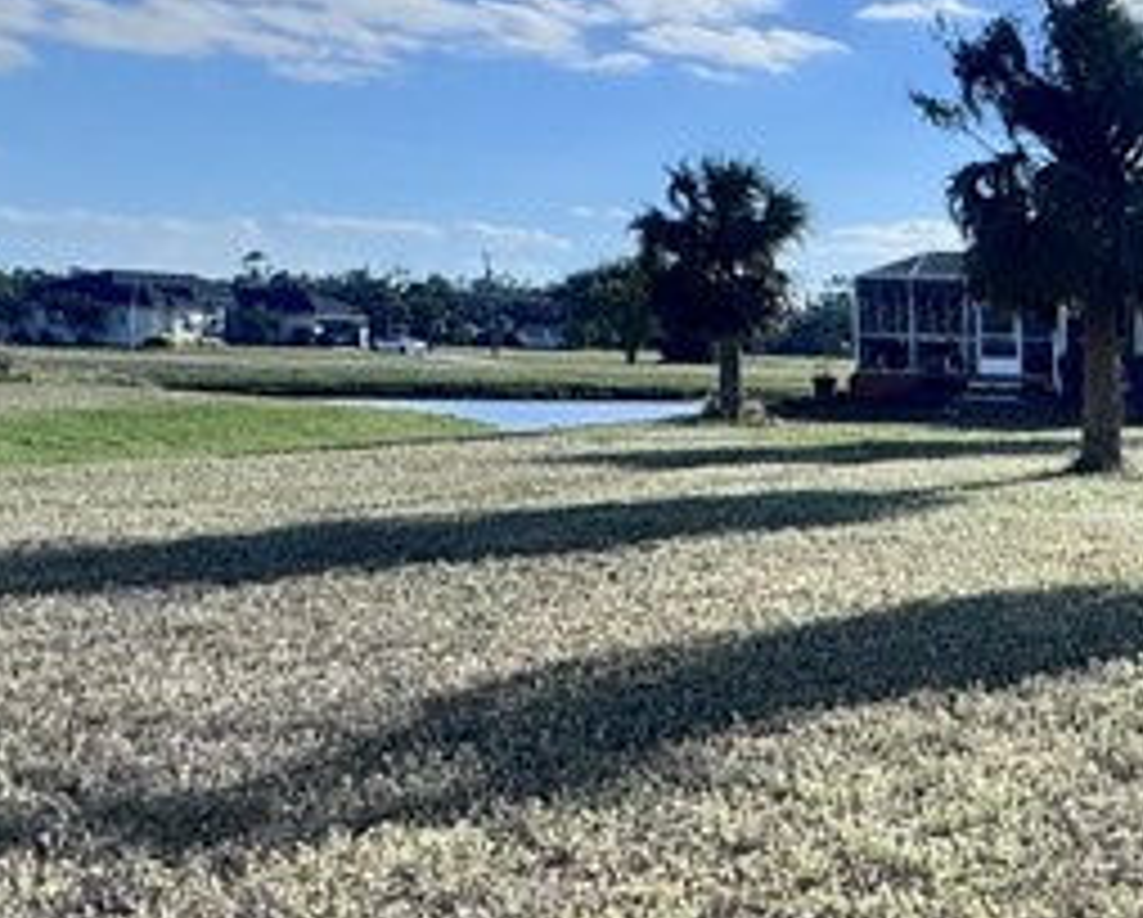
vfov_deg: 27.5
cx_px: 1629
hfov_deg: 26.5
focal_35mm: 55
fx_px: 1863
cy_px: 594
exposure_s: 1/3390
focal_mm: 2.22
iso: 50
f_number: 2.2
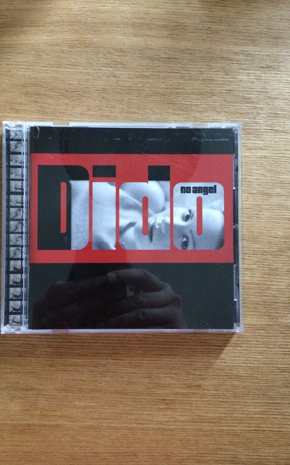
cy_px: 233
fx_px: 405
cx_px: 132
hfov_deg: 39.4
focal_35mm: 32
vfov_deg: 59.7
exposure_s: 1/15
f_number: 2.2
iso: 640
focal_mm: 4.12
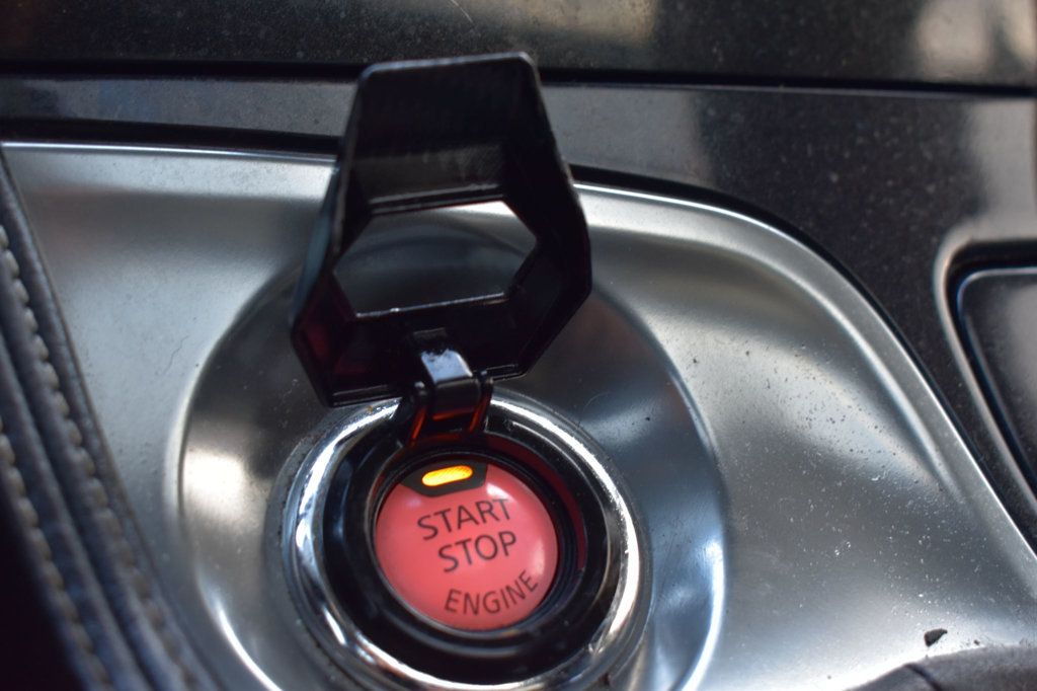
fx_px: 1555
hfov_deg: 36.9
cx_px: 518
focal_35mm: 54
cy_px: 346
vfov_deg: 25.0
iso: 560
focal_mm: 36
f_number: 6.3
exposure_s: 1/15
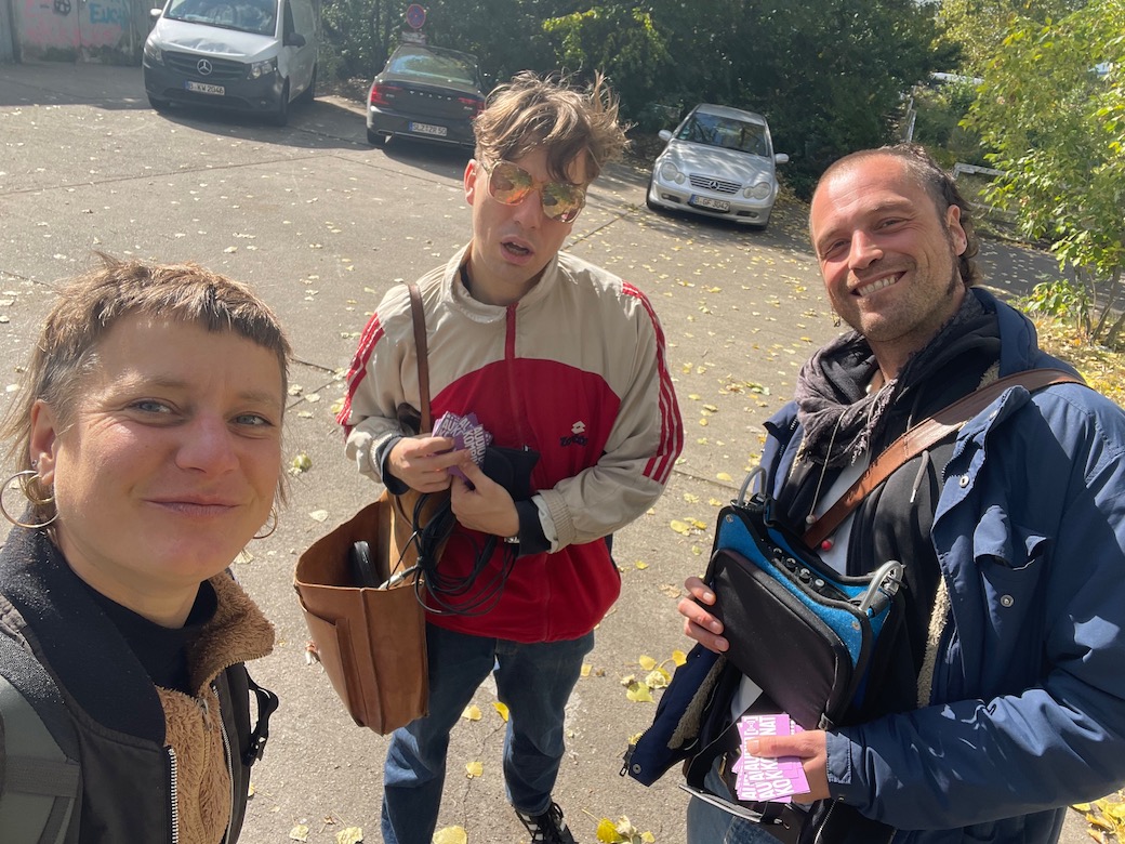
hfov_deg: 73.9
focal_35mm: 23
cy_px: 422
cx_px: 562
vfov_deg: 58.9
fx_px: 747
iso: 25
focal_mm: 2.71
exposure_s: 1/419
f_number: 2.2
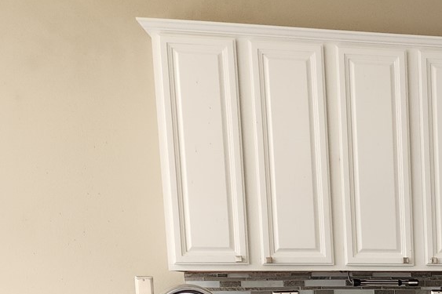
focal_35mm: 68
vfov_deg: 18.4
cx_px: 565
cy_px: 400
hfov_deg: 25.7
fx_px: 835
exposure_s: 1/120
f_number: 1.8
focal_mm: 6.4
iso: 200
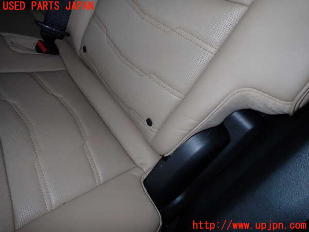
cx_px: 154
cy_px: 116
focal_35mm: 25
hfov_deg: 69.4
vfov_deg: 54.9
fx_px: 223
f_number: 5.6
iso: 250
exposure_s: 1/30
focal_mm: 4.5
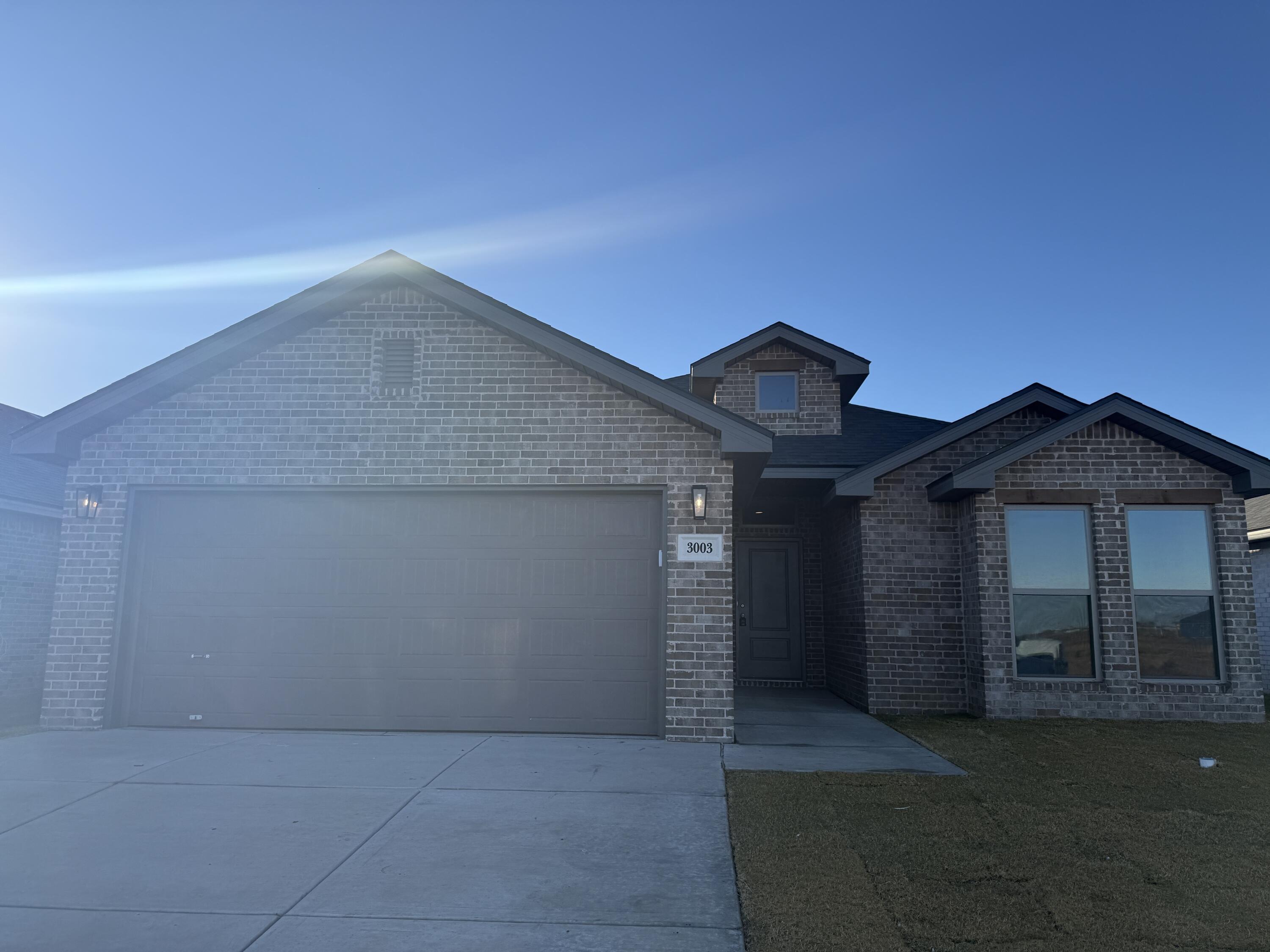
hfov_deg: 71.6
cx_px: 635
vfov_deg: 56.8
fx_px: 881
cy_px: 476
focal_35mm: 24
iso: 80
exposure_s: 1/3425
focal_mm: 6.76
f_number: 1.78
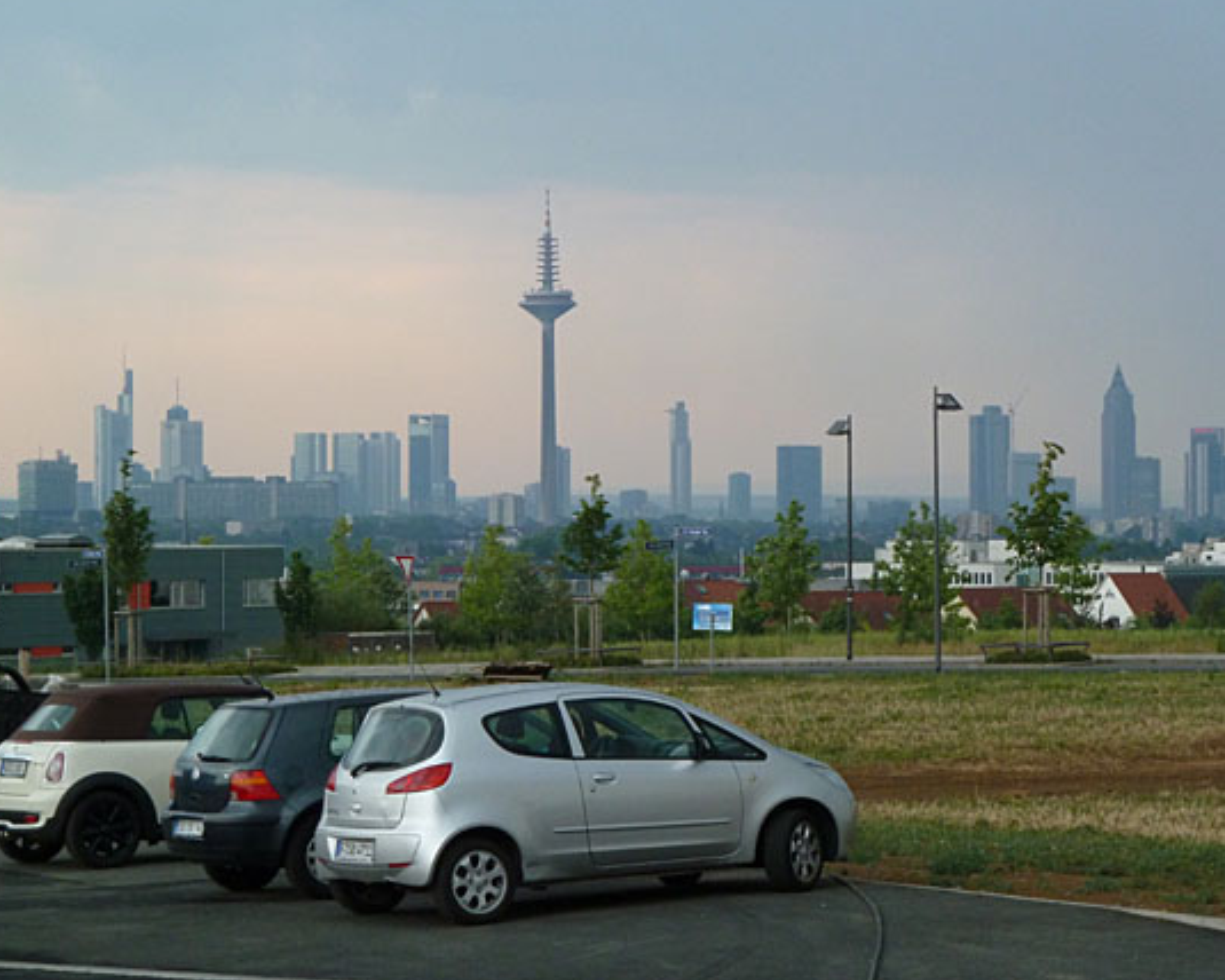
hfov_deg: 12.9
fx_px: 5438
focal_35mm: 150
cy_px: 467
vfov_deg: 10.3
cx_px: 545
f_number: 4.5
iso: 320
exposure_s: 1/50
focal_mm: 22.5
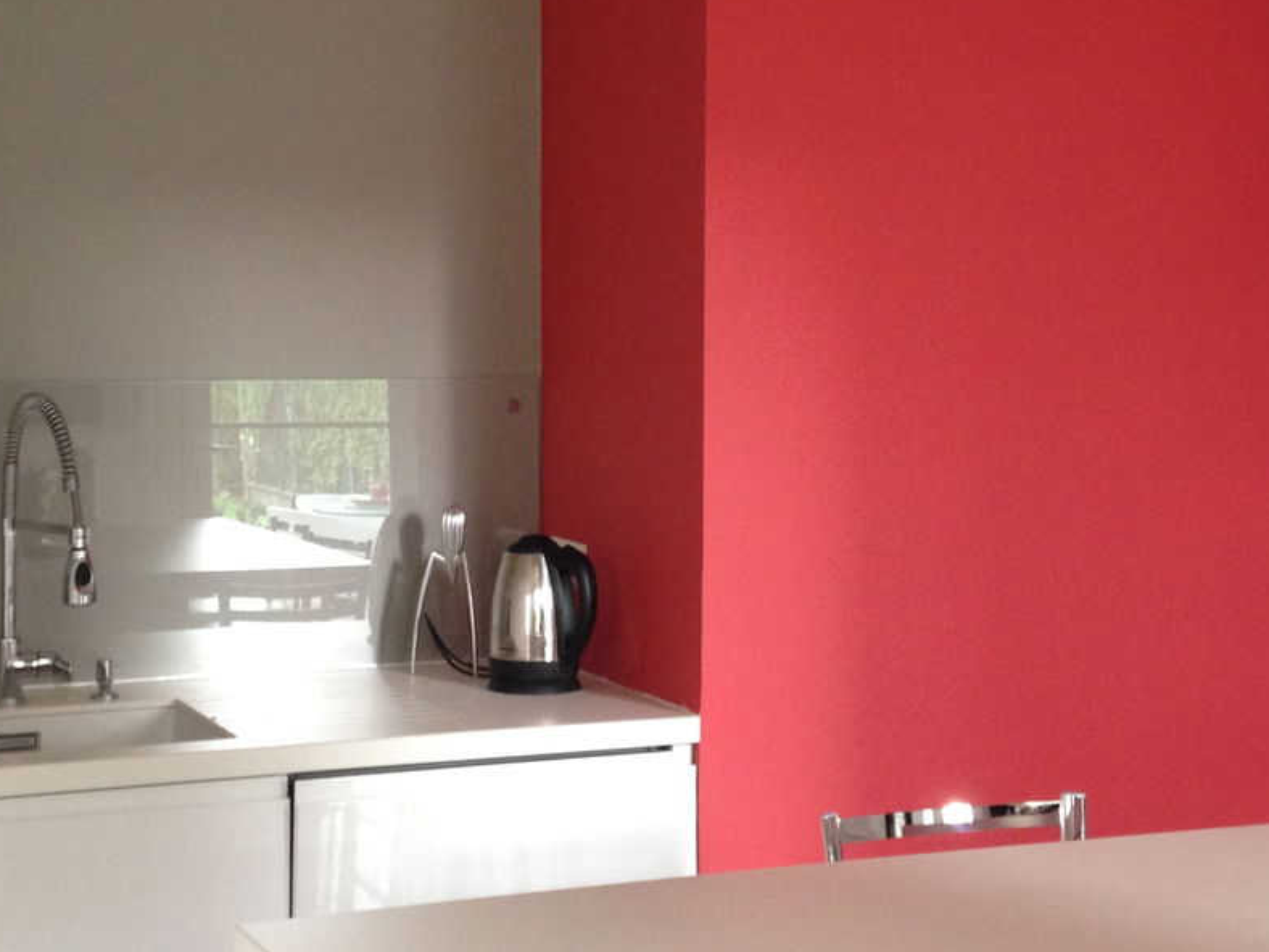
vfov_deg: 21.9
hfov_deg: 28.9
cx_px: 544
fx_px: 2456
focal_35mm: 67
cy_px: 338
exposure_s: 1/20
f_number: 2.4
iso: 125
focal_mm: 4.12
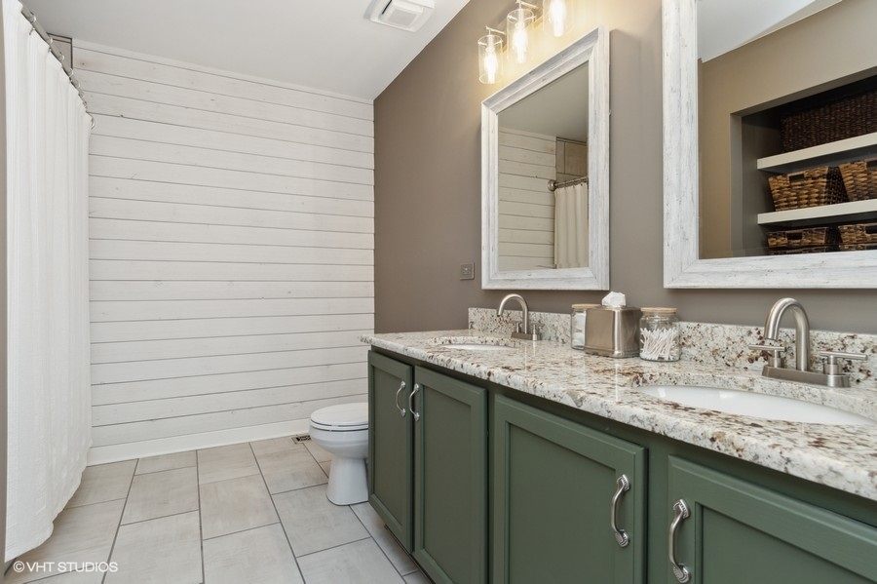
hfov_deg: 90.0
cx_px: 438
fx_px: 438
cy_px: 292
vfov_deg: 67.3
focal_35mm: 18
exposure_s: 1/10
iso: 320
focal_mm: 12
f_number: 8
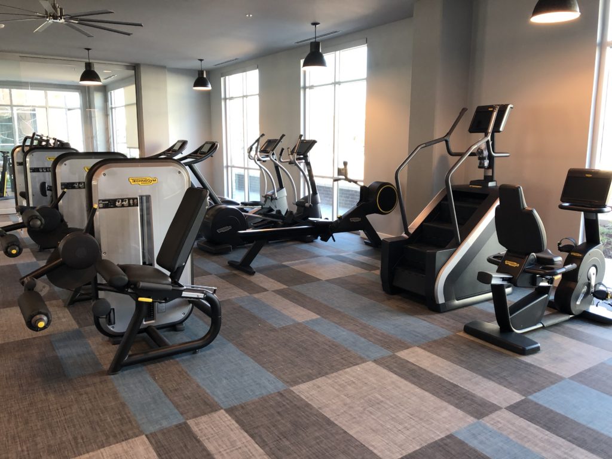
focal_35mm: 28
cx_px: 306
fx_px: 495
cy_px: 230
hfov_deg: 63.4
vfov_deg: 49.7
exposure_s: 1/20
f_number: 1.8
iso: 40
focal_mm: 4
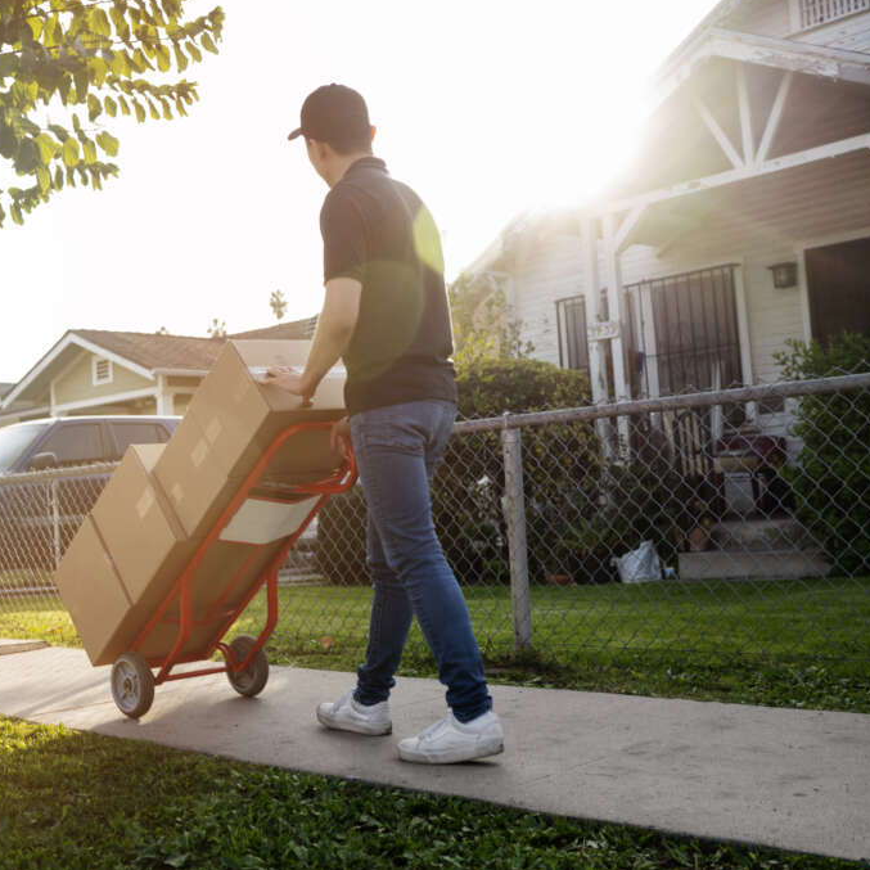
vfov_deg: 37.6
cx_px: 248
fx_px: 1280
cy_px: 432
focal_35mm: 45
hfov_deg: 36.9
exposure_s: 1/100
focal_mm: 35
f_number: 3.5
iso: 64
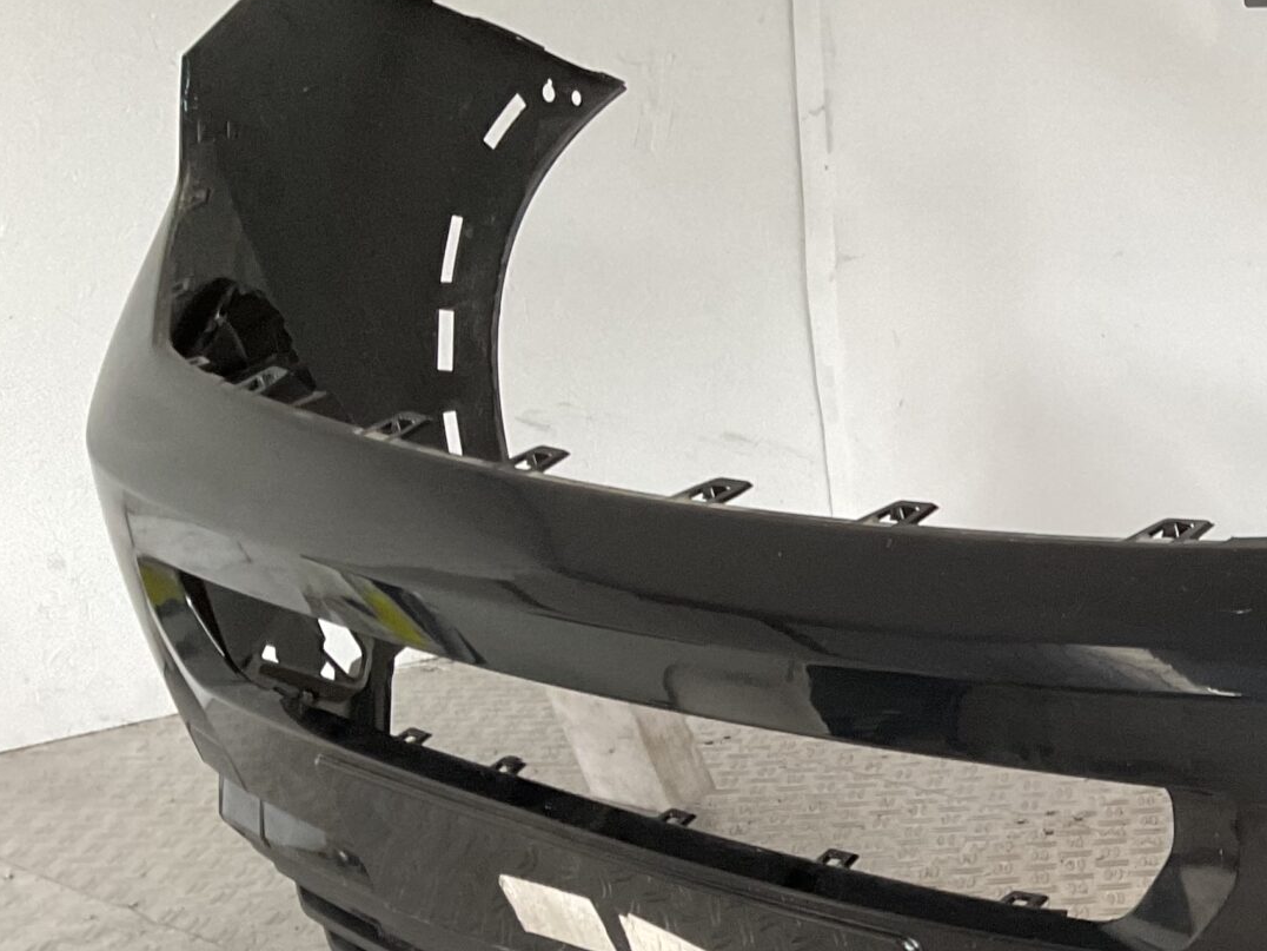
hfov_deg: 25.5
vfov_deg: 21.0
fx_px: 2526
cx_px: 1494
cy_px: 781
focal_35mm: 69
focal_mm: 3
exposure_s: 1/50
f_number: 1.8
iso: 100
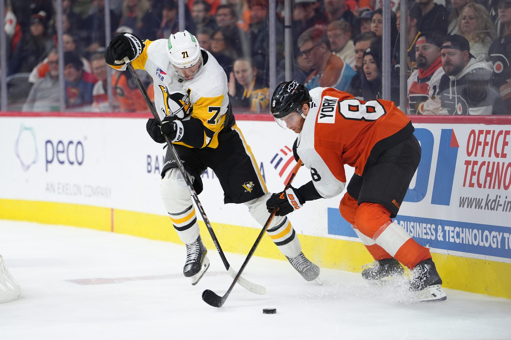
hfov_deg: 17.1
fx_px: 1703
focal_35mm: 120
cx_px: 256
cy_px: 170
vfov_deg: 11.4
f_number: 2
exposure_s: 1/2500
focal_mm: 120
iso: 1250
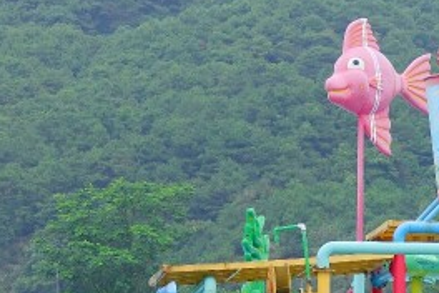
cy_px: 420
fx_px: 3951
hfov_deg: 6.3
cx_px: 492
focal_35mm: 324
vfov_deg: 4.2
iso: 100
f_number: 4
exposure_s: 1/500
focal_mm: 39.42
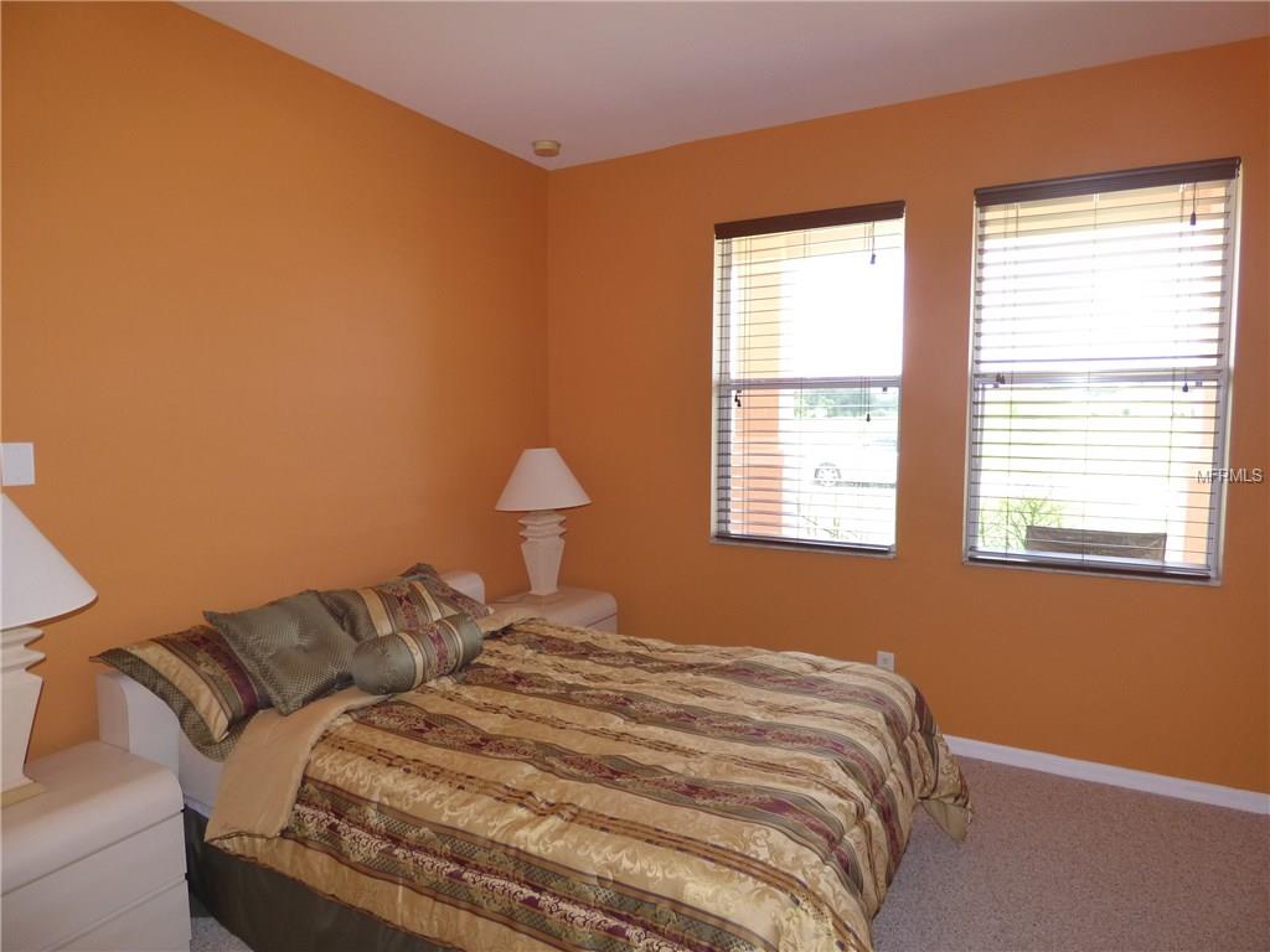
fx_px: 734
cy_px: 476
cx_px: 635
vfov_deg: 66.0
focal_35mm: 20
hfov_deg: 81.7
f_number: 2.8
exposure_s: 1/80
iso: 160
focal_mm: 3.58
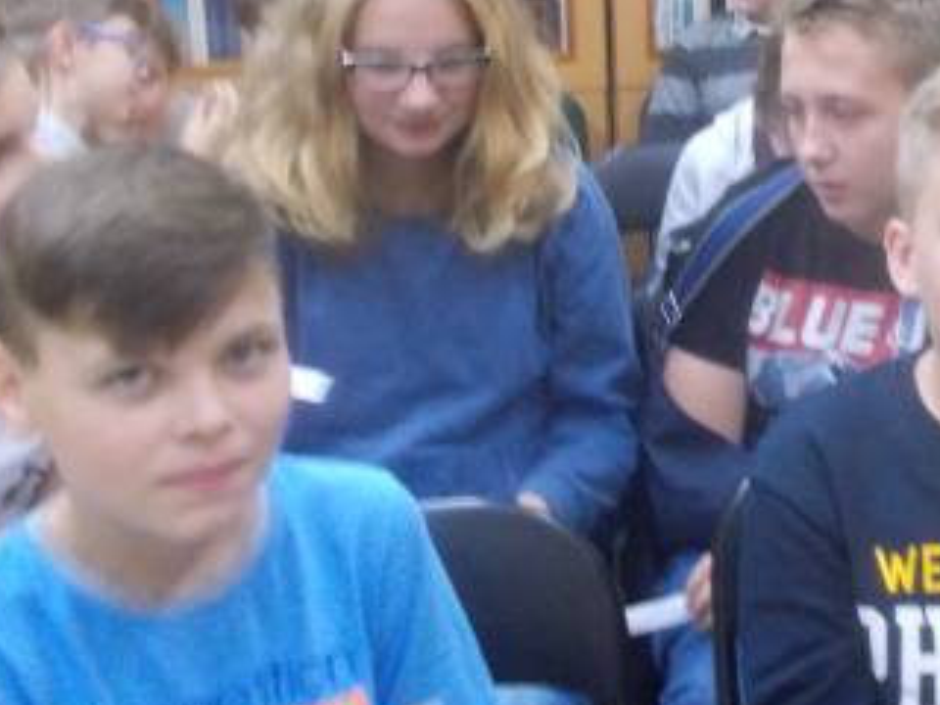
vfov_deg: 23.7
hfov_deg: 30.1
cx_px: 872
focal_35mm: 61
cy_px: 142
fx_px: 1656
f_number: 3.2
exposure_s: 1/40
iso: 800
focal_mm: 4.6
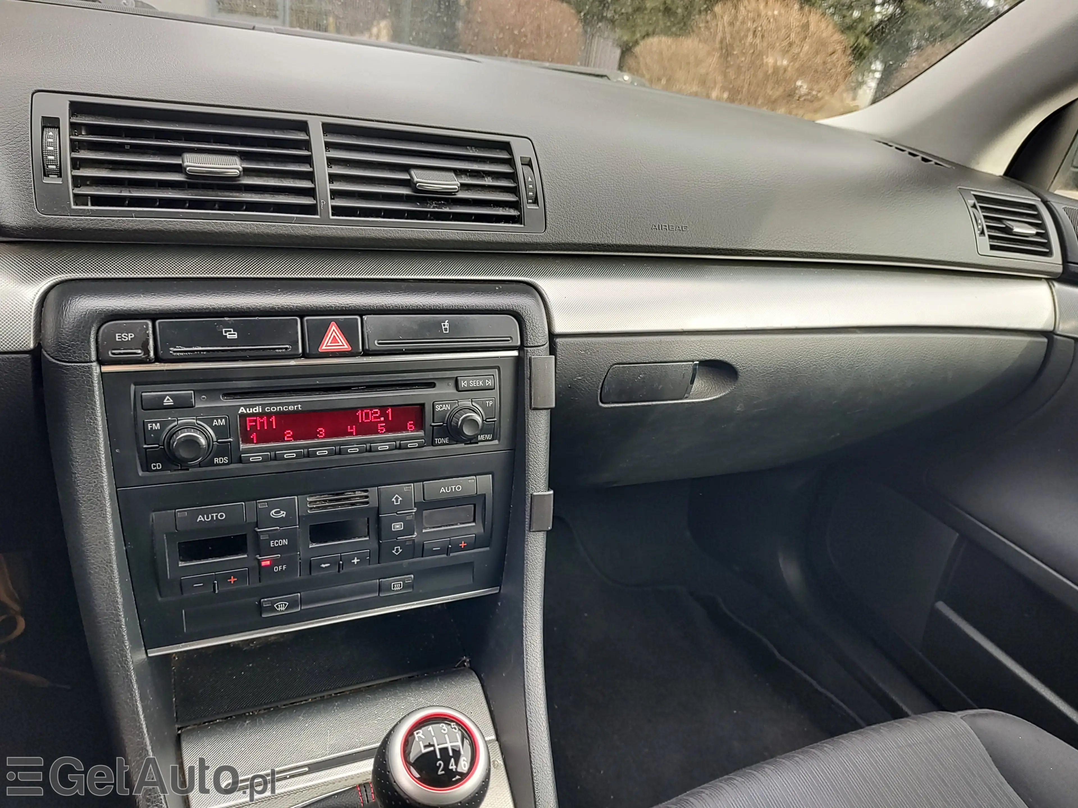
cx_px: 539
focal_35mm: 23
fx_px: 716
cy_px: 404
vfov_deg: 58.9
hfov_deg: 73.9
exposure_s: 1/130
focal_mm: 5.56
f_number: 1.8
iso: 100
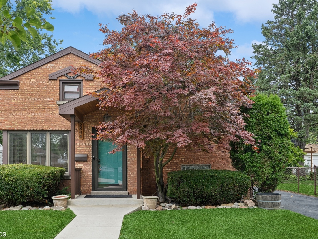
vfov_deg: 41.8
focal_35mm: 34
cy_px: 118
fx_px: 312
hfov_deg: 53.8
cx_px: 141
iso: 320
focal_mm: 31
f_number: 9
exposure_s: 1/100
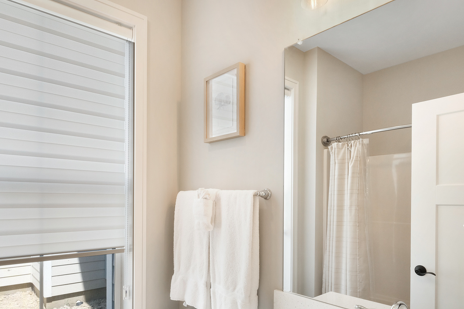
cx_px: 205
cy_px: 205
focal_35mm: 23
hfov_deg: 75.8
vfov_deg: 54.0
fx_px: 296
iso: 800
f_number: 11
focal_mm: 10
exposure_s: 1/250
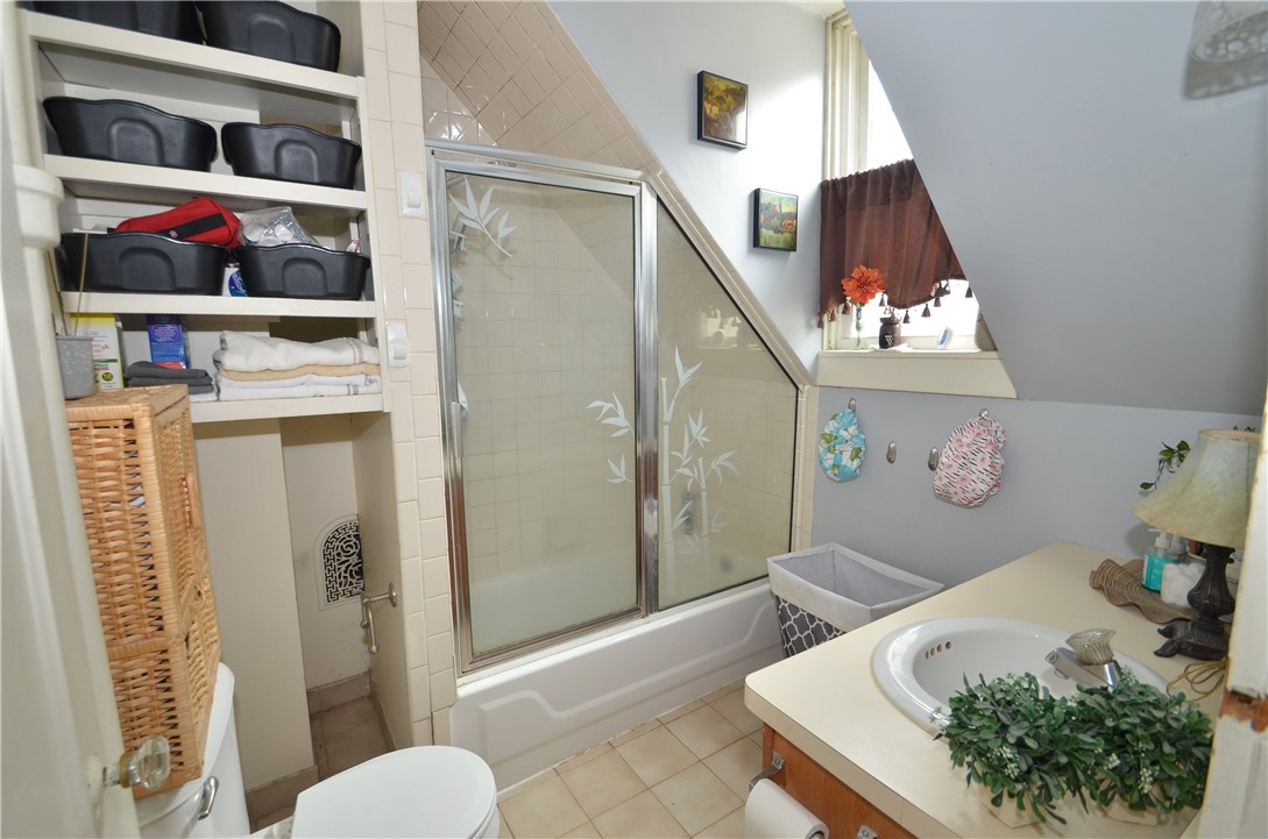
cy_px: 420
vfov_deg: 77.1
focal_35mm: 15
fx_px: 527
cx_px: 634
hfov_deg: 100.5
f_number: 5.6
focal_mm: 10
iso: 400
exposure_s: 1/15
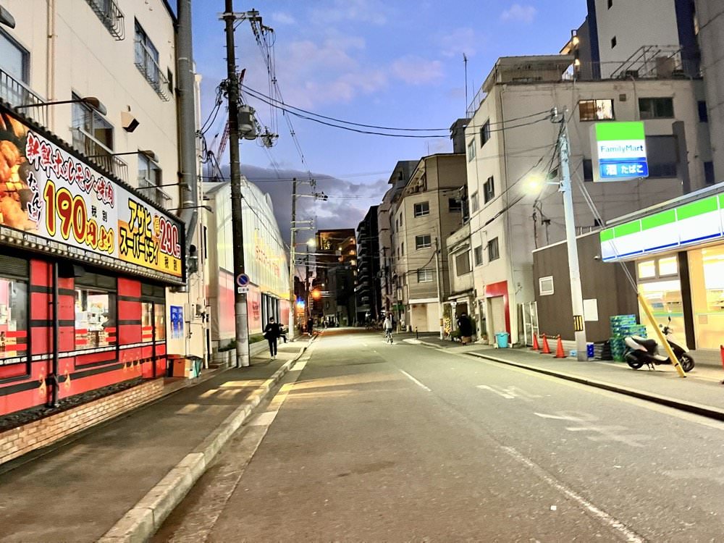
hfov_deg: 67.3
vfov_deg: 53.1
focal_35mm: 26
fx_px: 544
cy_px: 272
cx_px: 362
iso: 640
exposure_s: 1/40
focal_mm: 5.1
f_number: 1.6
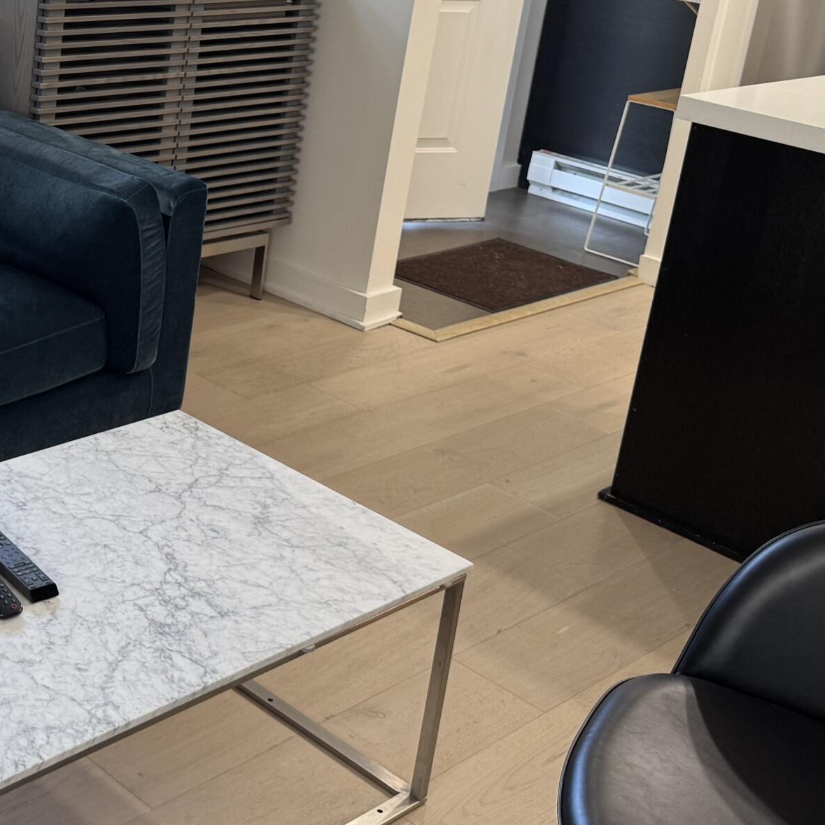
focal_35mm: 54
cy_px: 207
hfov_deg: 29.7
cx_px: 18
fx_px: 1456
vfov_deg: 31.1
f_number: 1.78
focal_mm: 6.76
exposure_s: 1/60
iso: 100
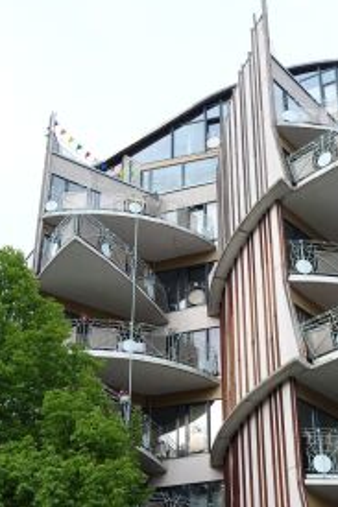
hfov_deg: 25.0
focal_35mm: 54
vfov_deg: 36.8
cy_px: 304
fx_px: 761
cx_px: 201
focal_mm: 12.2
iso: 125
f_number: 4
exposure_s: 1/200
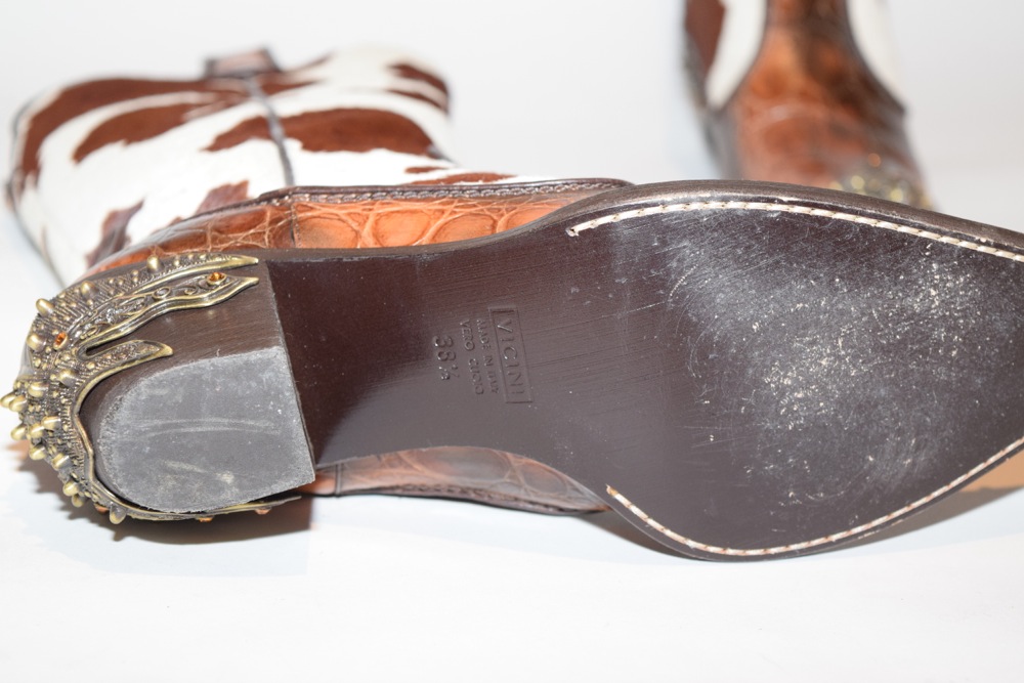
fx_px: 2347
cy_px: 342
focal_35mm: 82
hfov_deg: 24.6
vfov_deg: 16.6
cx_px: 512
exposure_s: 1/60
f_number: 5.6
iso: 1100
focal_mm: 55
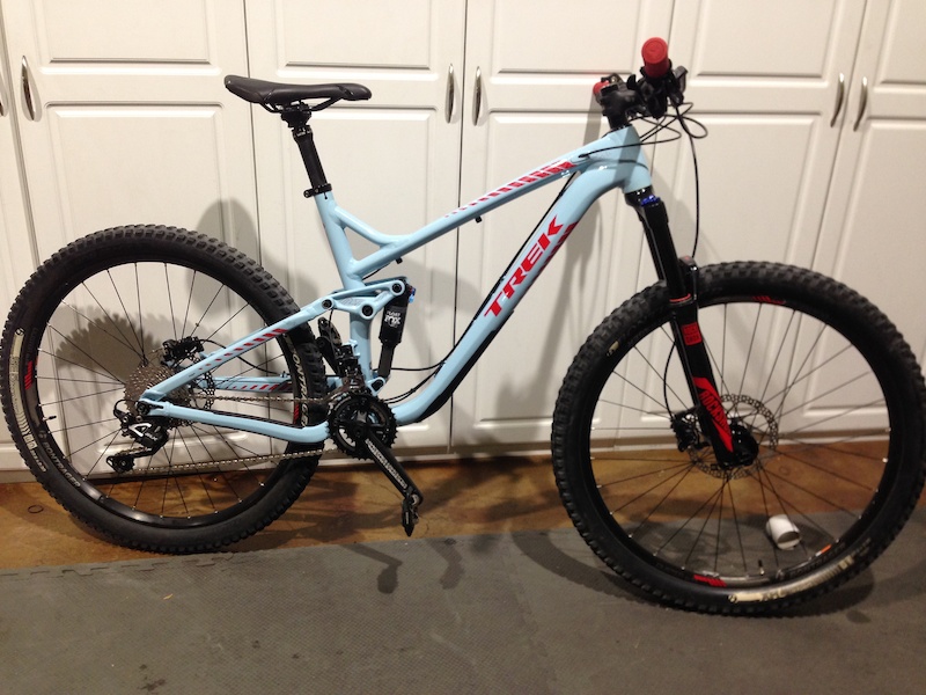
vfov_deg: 42.9
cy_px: 348
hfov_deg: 55.4
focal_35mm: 33
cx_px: 463
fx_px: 883
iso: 125
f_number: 2.4
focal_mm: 4.12
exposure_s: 1/20
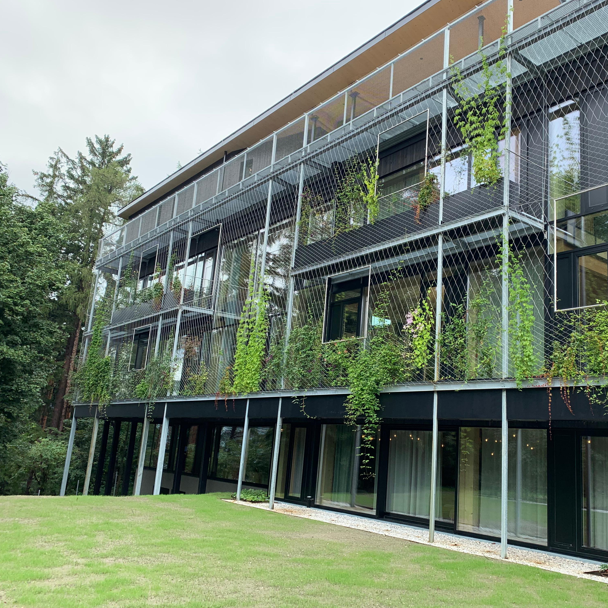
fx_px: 616
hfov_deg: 51.9
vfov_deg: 52.5
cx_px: 386
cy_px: 306
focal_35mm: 31
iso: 25
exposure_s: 1/510
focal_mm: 4.25
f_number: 1.8
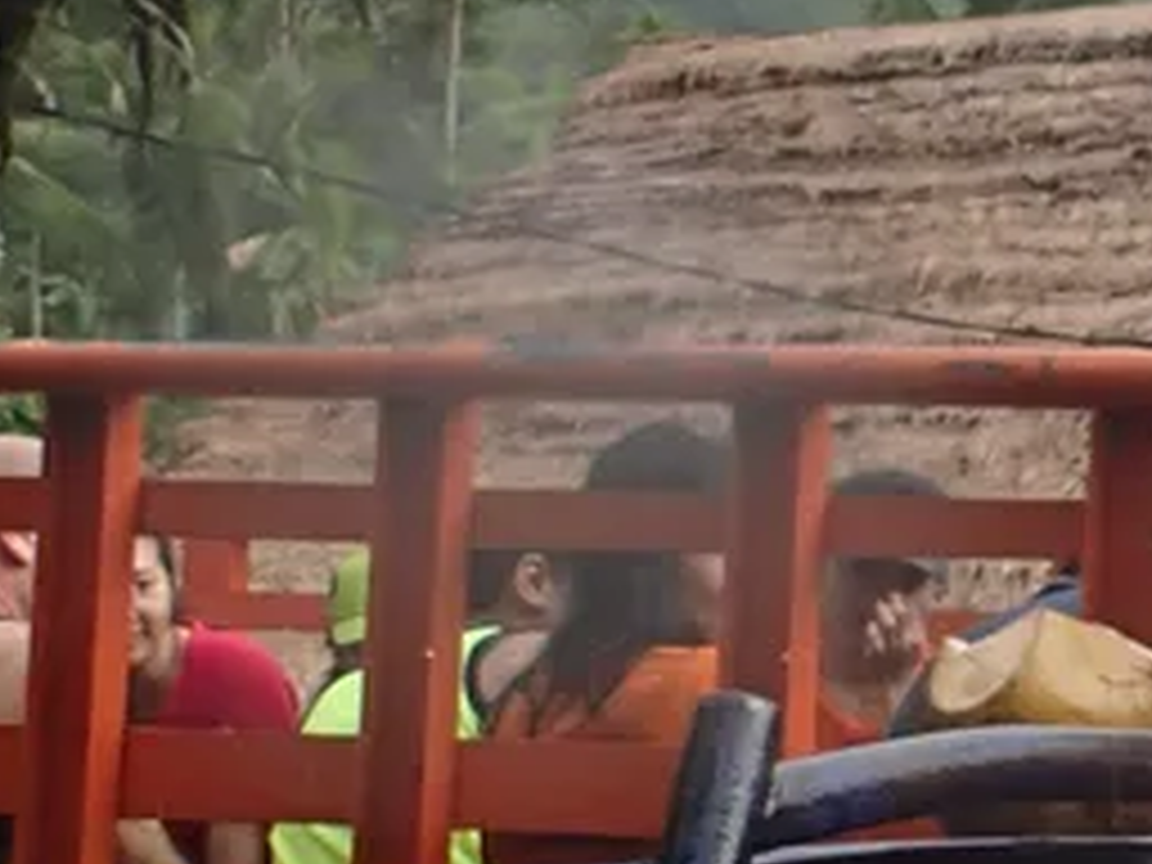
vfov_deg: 11.8
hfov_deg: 13.2
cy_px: 819
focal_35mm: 125
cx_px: 2426
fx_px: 4160
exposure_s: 1/200
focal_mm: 4.5
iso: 100
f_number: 2.8
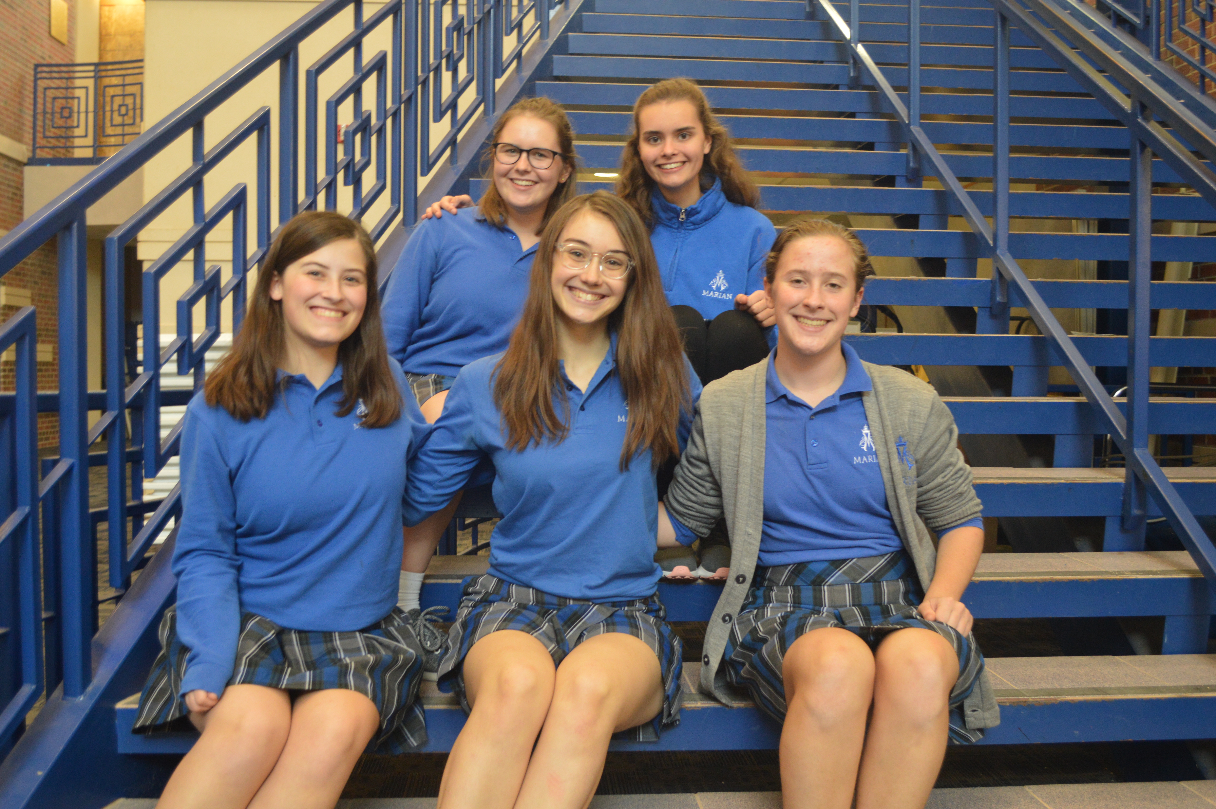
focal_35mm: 36
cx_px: 608
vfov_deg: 36.8
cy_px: 404
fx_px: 1215
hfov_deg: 53.2
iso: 900
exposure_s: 1/15
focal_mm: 24
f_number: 4
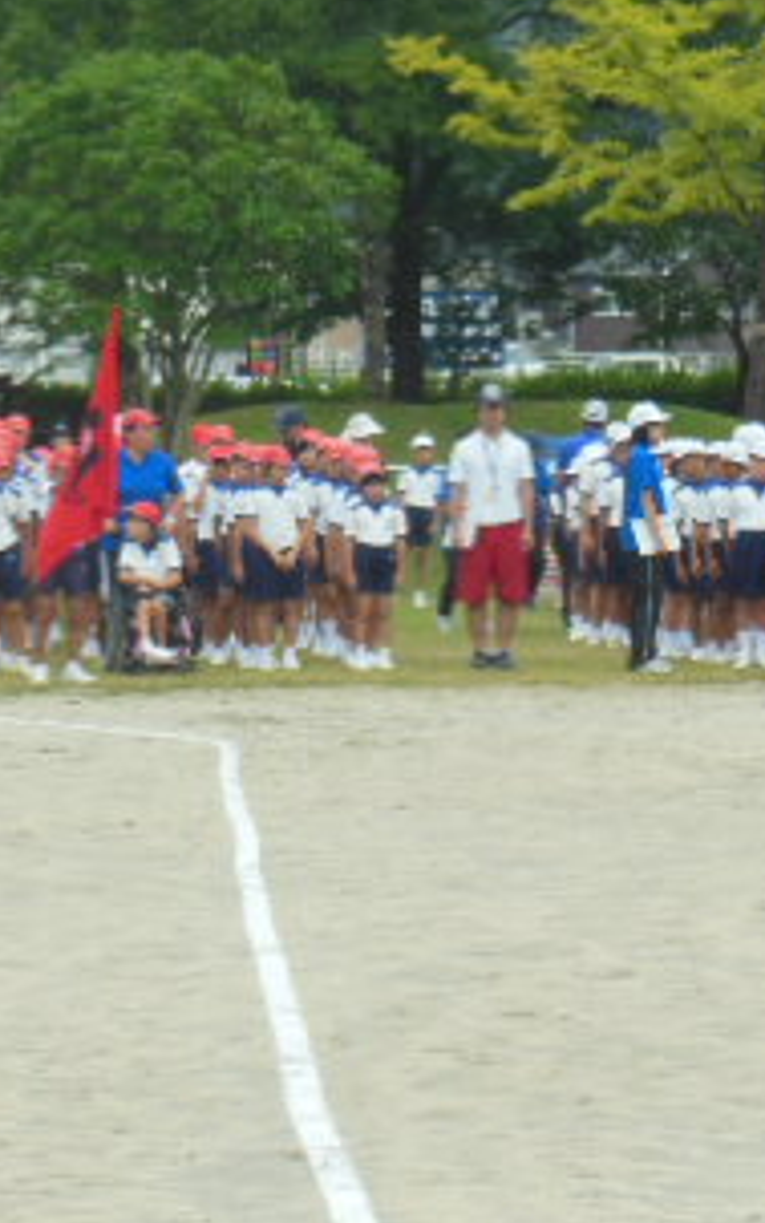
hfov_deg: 5.5
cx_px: 308
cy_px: 551
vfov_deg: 8.7
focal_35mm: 240
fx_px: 7998
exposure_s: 1/125
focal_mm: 19.1
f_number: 5.7
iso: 125
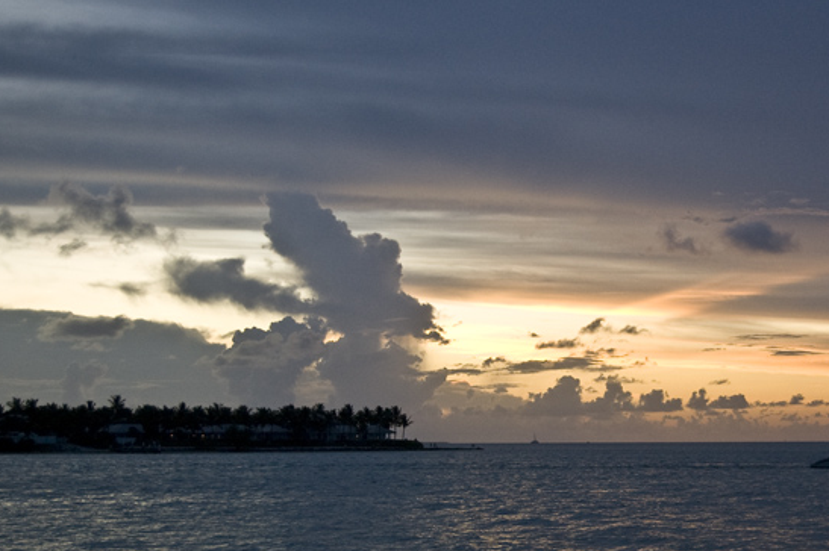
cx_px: 585
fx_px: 1766
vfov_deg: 17.7
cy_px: 330
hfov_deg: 26.2
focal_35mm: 77
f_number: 5
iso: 400
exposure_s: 1/100
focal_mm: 35
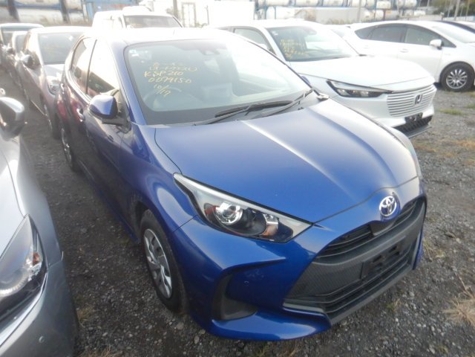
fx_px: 329
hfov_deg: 71.6
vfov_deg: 56.8
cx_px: 238
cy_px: 178
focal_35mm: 24
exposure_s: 1/15
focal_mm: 4.3
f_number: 2.8
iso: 400
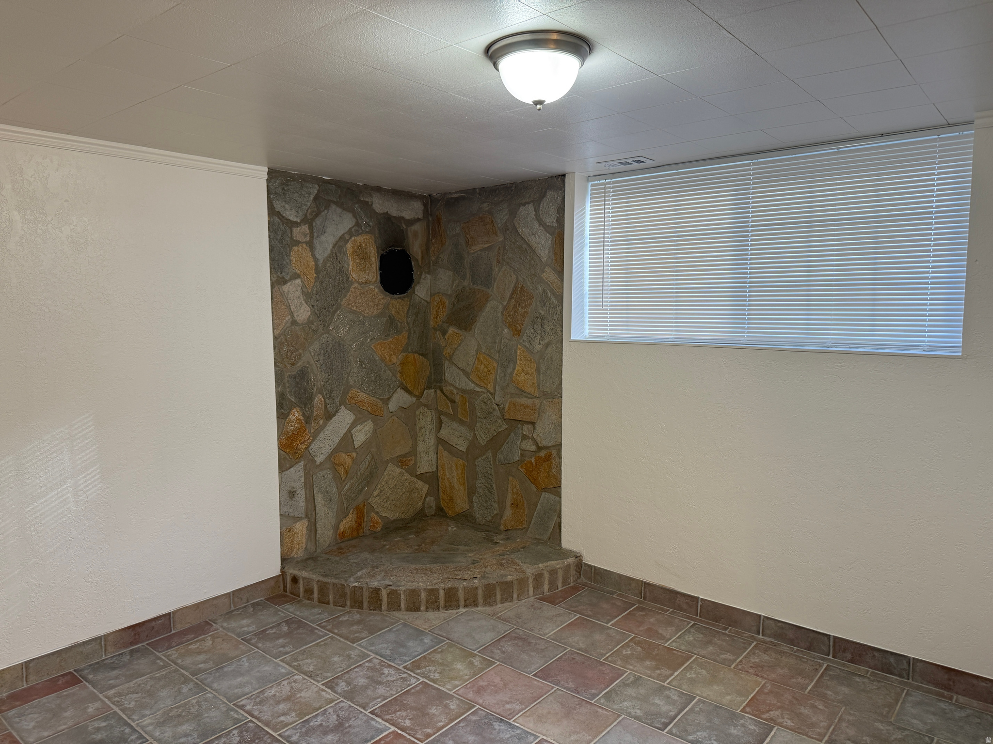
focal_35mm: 24
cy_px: 372
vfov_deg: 56.8
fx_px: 688
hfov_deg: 71.6
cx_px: 496
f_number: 1.78
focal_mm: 6.76
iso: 125
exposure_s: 1/120
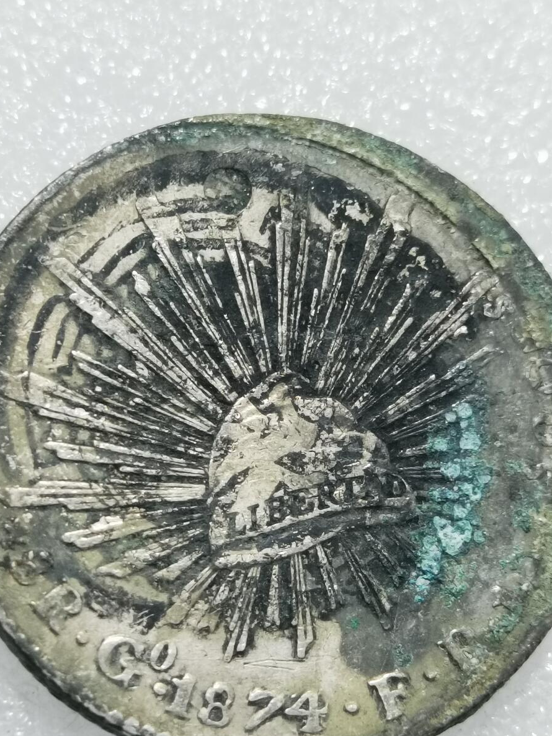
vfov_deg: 20.8
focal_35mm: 94
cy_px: 438
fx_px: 1999
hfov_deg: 15.7
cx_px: 243
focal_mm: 6.67
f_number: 1.9
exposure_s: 1/100
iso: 160
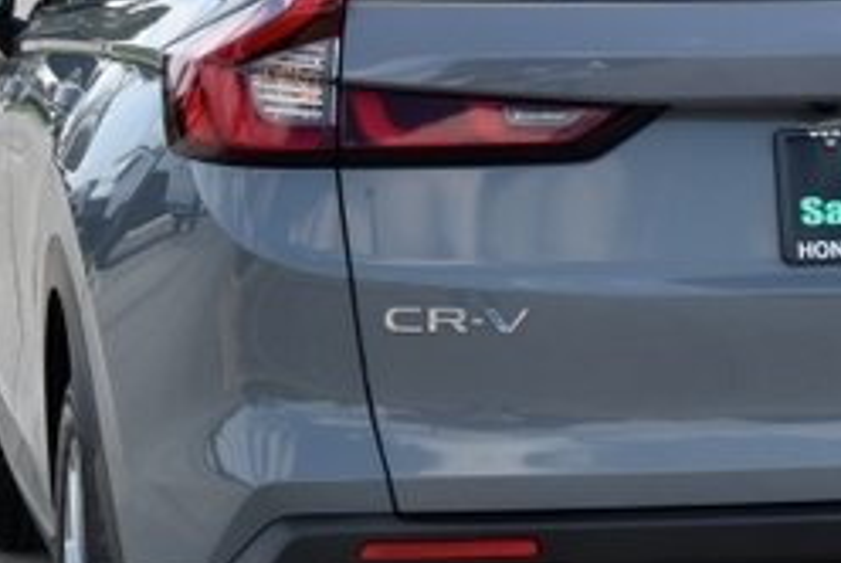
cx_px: 638
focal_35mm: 170
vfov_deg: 8.1
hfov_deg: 12.0
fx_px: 3976
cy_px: 273
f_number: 8
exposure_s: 1/250
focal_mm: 44
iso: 250
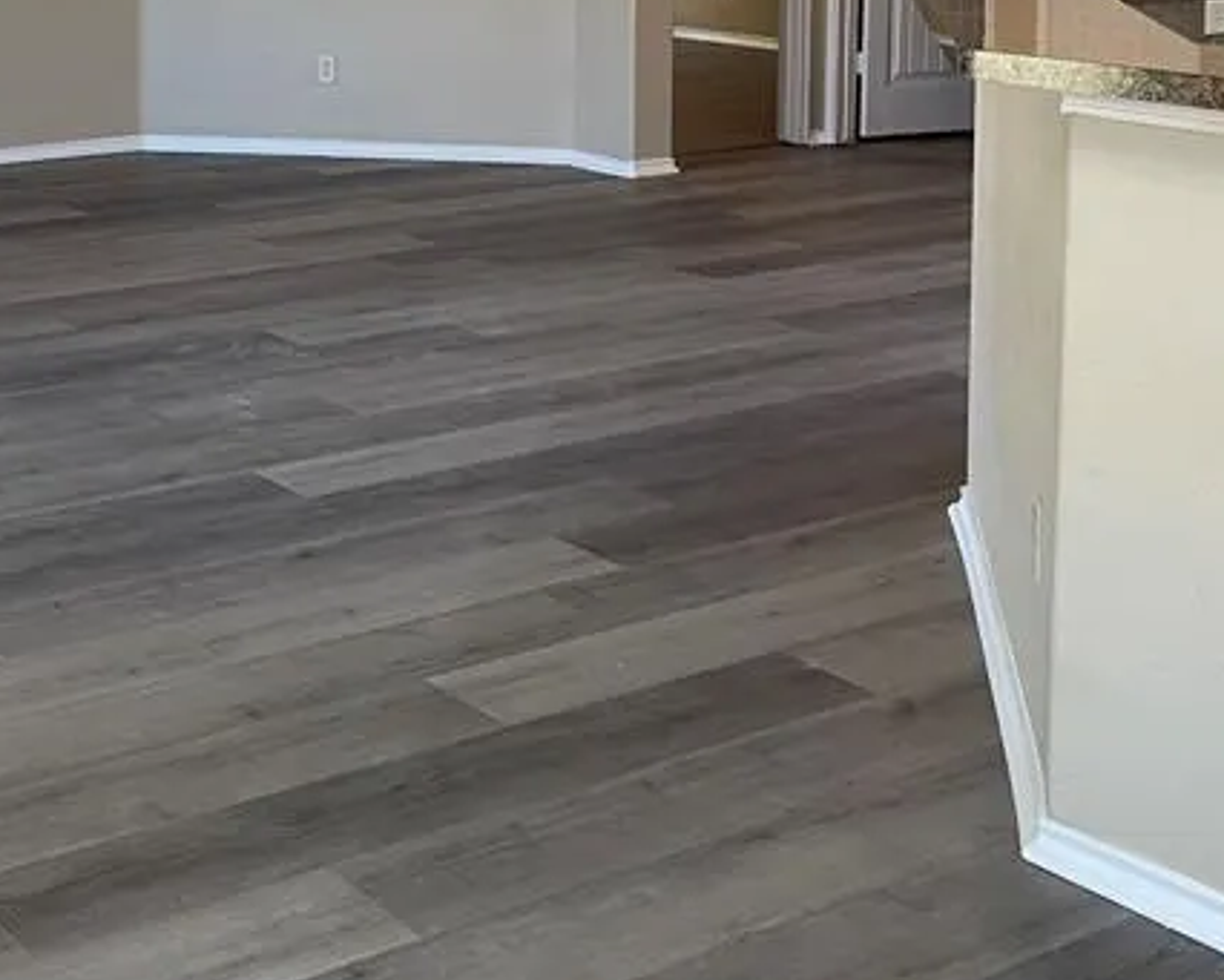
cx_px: 319
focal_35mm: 61
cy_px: 11
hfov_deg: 30.5
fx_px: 2210
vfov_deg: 24.0
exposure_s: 1/60
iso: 100
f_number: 1.6
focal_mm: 5.1
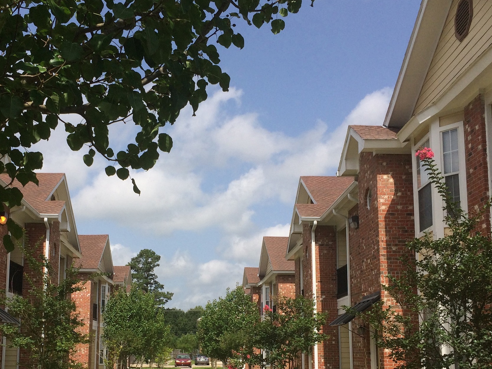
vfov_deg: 31.8
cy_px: 262
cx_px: 193
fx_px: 640
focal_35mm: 45
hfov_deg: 41.8
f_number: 2.2
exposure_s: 1/2933
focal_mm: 4.15
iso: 32
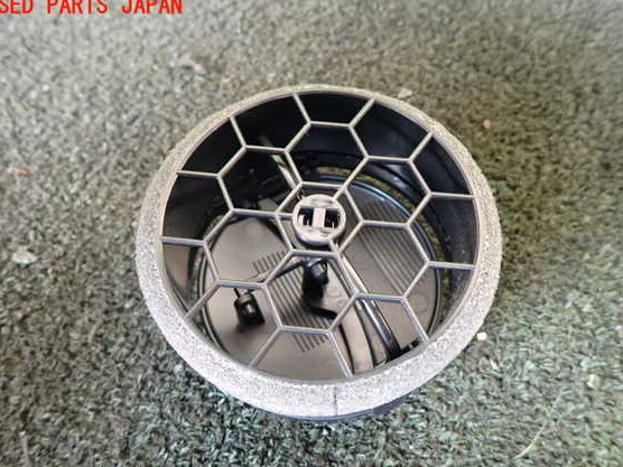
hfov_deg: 65.3
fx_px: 486
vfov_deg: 51.3
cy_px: 244
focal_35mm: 27
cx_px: 315
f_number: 2
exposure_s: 1/30
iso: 200
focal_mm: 4.5
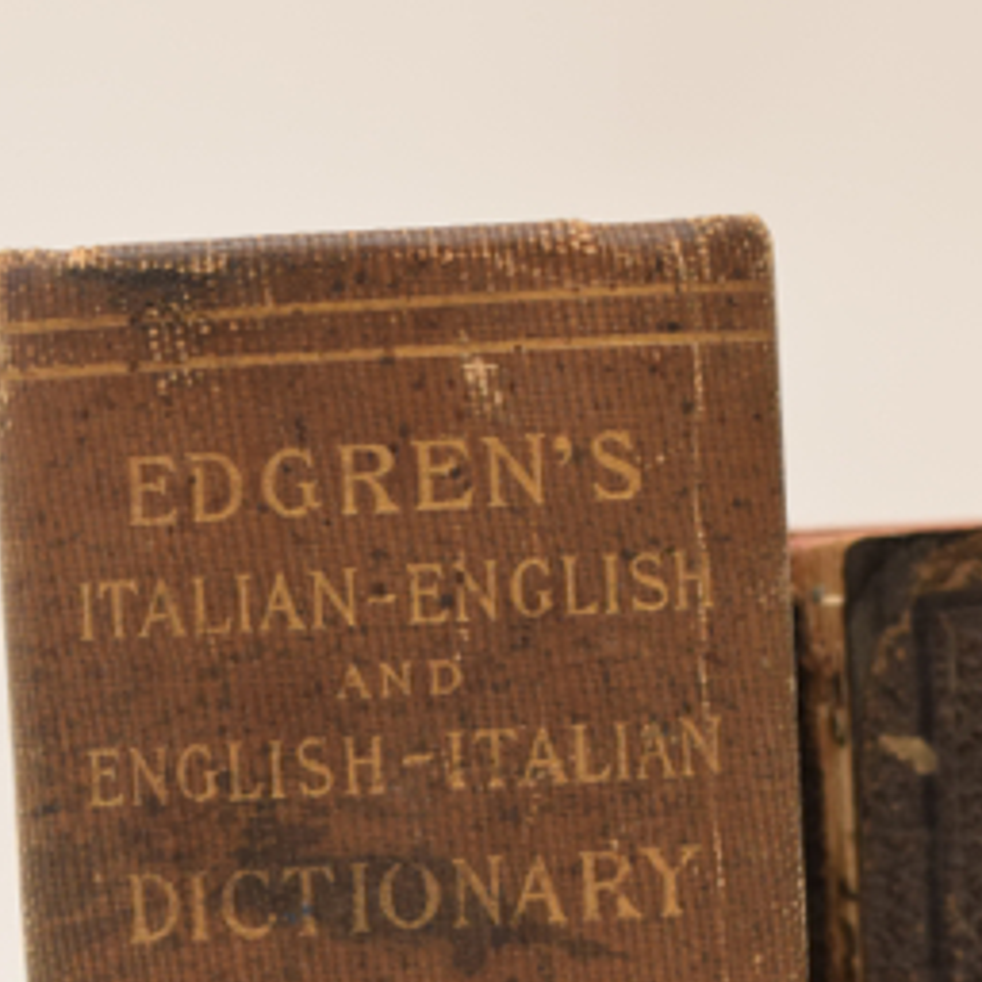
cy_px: 715
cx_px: 430
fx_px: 5619
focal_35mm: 175
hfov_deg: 10.0
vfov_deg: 10.0
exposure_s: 1/125
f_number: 6.3
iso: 800
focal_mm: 55
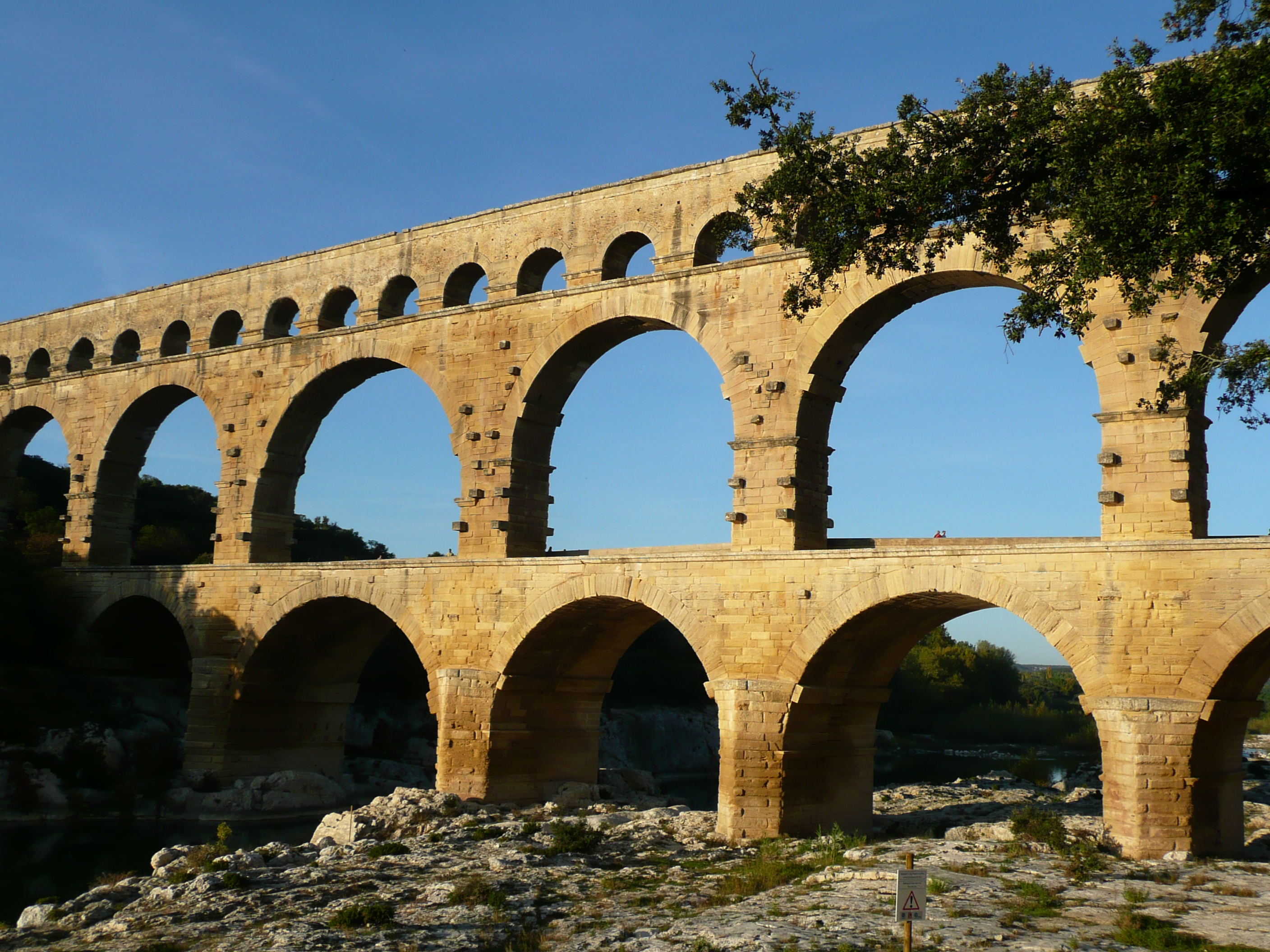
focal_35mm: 36
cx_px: 635
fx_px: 1321
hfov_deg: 51.4
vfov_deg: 39.7
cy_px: 476
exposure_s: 1/800
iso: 100
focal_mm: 5.8
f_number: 3.7
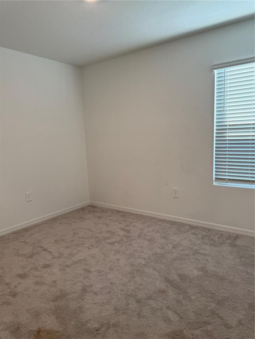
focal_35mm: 24
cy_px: 170
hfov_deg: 56.8
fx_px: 236
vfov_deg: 71.6
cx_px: 128
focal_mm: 6.76
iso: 100
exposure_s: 1/121
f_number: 1.78
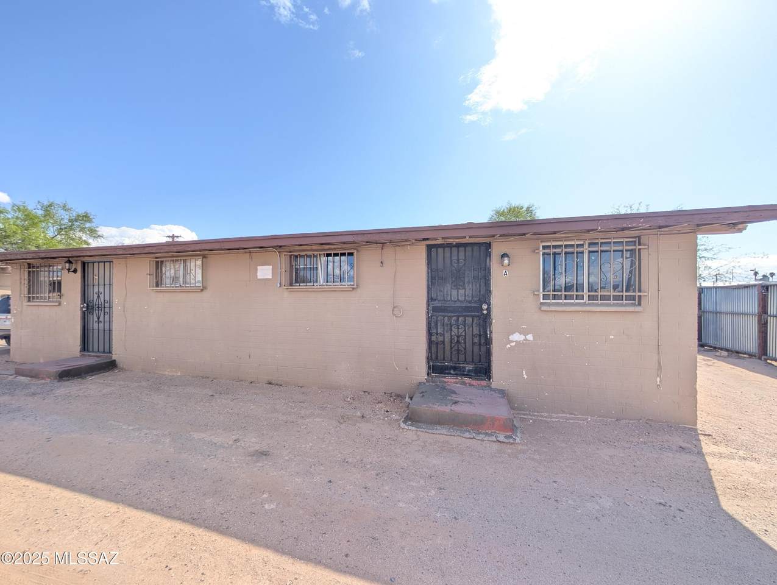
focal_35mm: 12
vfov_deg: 94.6
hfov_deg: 110.5
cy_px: 292
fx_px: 270
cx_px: 388
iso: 55
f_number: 1.7
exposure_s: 1/1953
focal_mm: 2.02
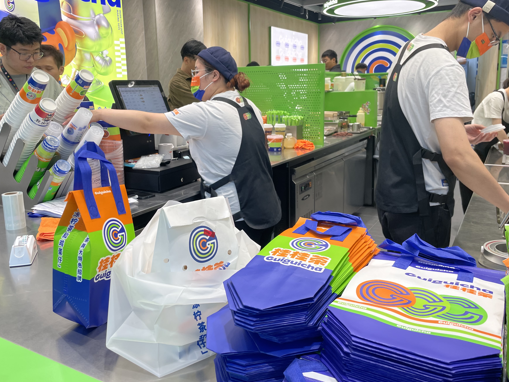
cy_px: 169
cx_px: 243
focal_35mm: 30
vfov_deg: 46.7
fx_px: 441
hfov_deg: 59.9
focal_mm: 4.2
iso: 40
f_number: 1.6
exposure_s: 1/100
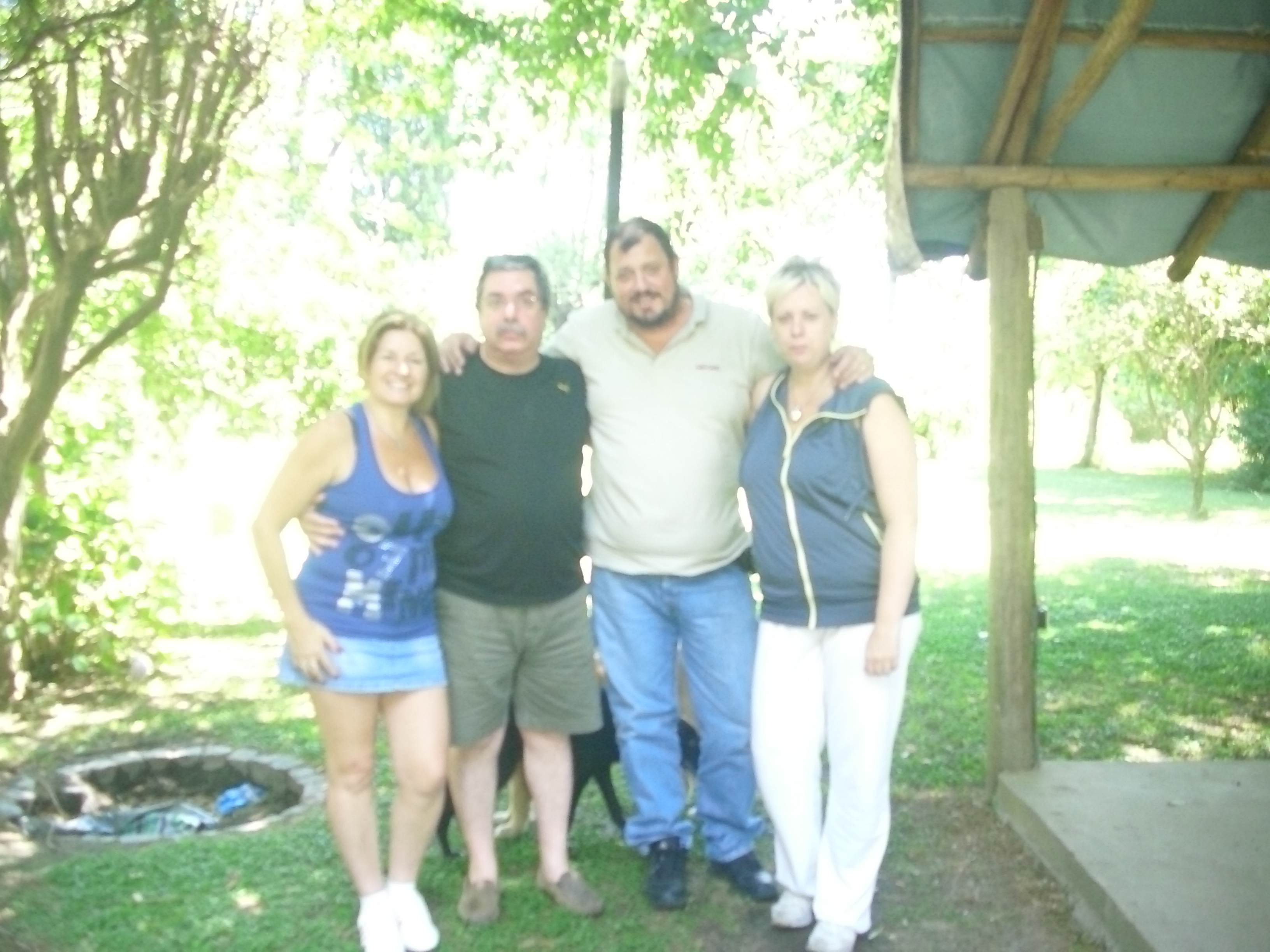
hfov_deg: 58.4
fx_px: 1137
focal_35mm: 31
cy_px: 476
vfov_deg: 45.4
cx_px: 635
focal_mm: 6.2
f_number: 2.8
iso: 200
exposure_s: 1/60
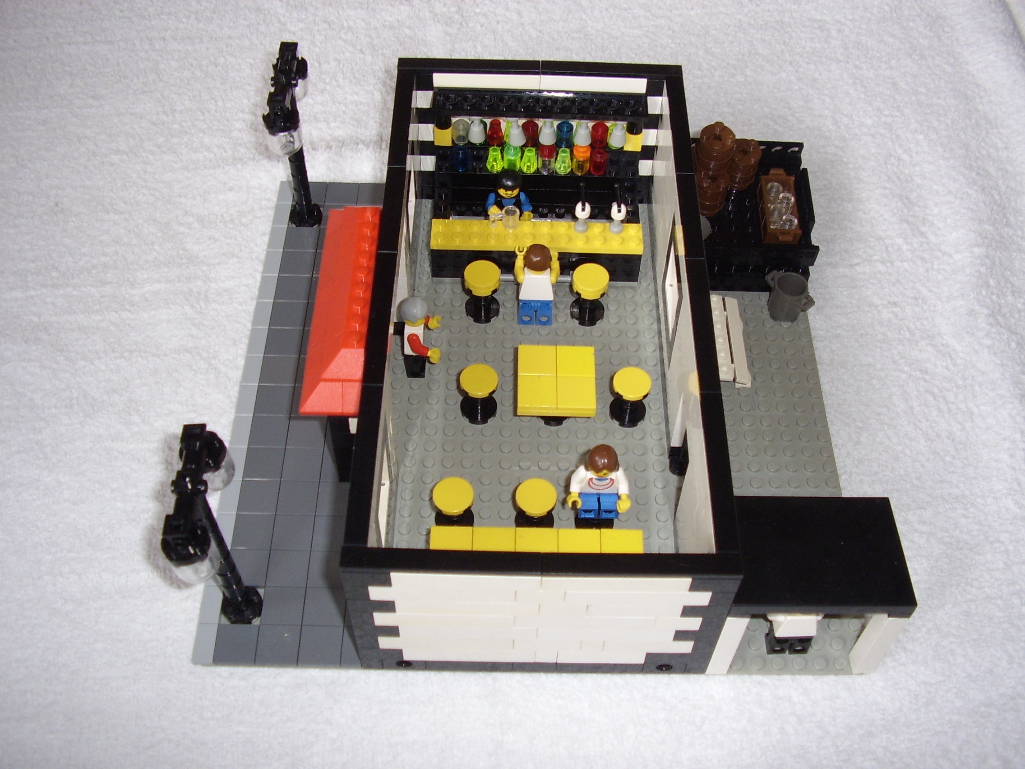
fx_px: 888
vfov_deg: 46.8
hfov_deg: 60.0
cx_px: 512
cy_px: 384
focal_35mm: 30
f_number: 2.9
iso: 100
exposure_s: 1/30
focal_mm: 5.8
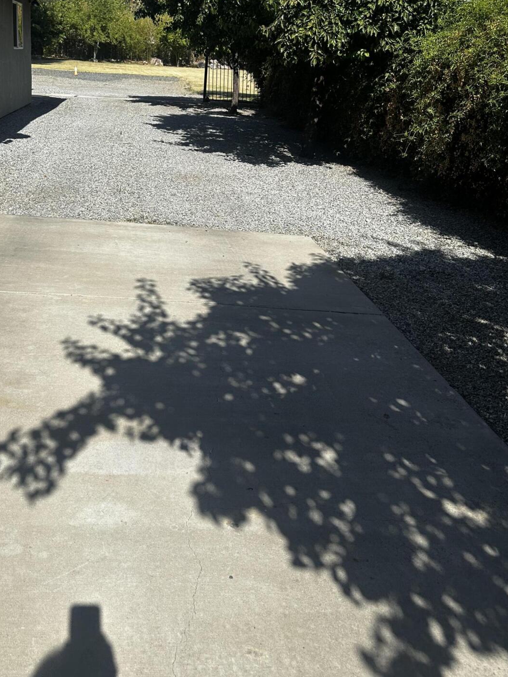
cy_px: 228
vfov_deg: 53.0
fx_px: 665
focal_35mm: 34
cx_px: 180
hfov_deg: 41.4
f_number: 1.78
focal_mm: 6.86
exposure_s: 1/5263
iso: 80
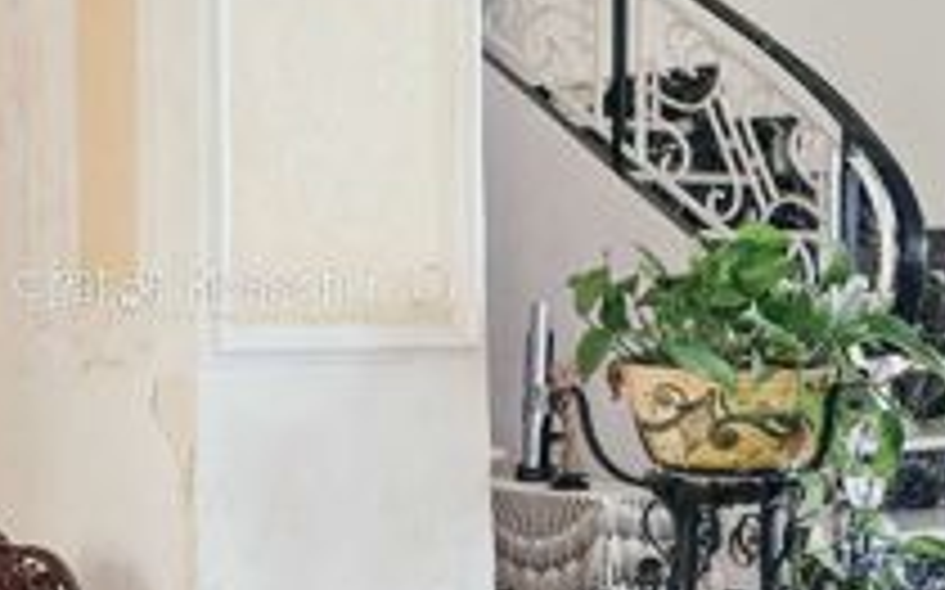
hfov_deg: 24.9
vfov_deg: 15.9
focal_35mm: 82
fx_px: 2111
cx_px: 236
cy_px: 288
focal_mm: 6.3
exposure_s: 1/100
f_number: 1.7
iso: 500
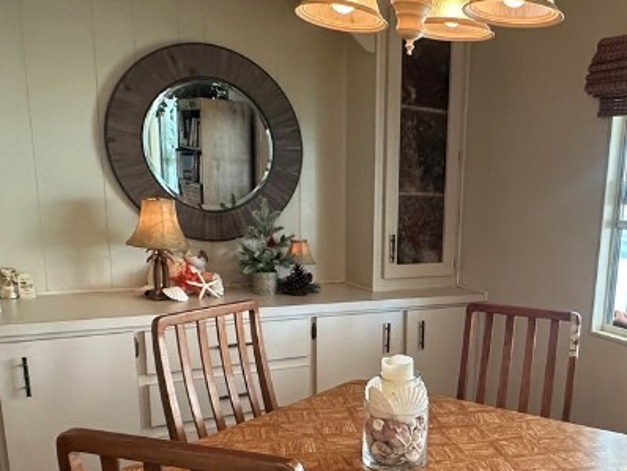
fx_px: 652
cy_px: 342
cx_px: 465
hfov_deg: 49.4
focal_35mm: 36
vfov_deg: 38.9
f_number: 2.2
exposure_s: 1/60
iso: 250
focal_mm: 2.22
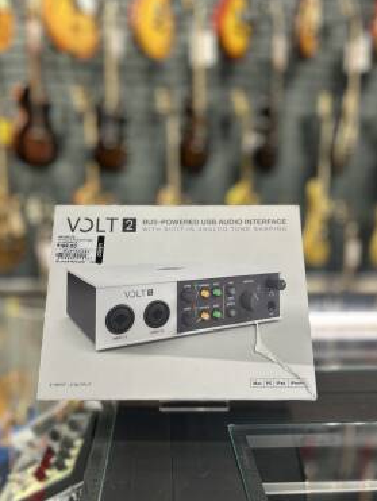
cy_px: 263
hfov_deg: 49.8
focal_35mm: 28
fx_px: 406
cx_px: 178
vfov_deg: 63.4
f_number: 1.5
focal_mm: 5.7
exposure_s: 1/120
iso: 80
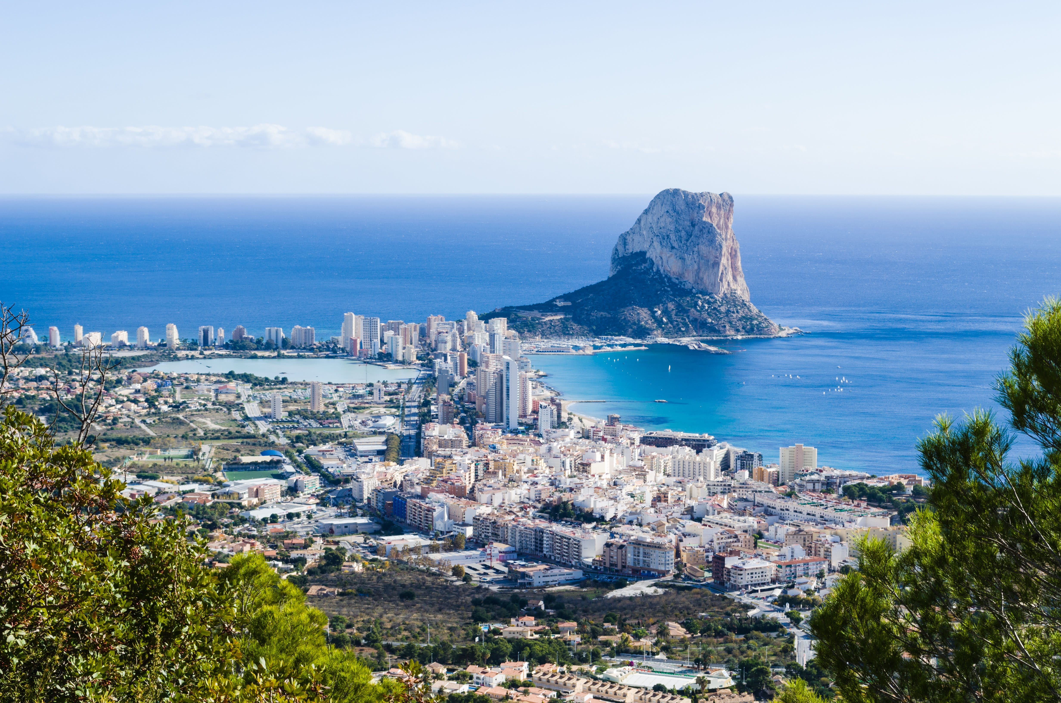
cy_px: 352
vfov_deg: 18.8
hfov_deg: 28.1
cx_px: 530
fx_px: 2118
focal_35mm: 72
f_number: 10
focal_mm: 48
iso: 100
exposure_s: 1/125
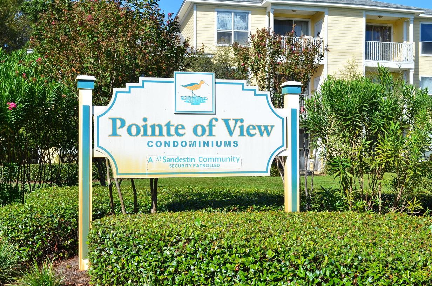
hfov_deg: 43.7
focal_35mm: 45
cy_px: 143
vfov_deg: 29.7
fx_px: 539
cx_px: 216
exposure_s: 1/250
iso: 320
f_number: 10
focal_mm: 30
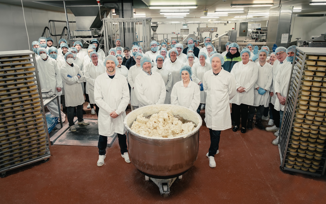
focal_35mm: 25
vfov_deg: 49.3
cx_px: 162
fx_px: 222
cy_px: 96
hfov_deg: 72.5
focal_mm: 24
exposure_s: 1/400
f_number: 5
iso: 6400
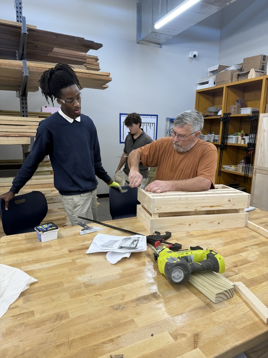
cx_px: 134
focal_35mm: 24
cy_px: 179
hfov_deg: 56.8
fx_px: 248
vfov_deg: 71.6
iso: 125
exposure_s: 1/120
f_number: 1.78
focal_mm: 6.76
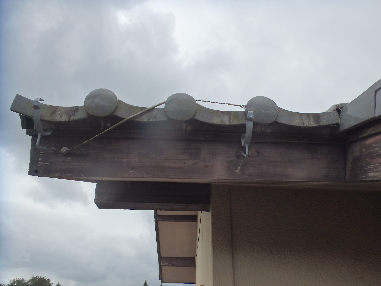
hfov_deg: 63.4
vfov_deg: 49.7
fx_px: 308
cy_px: 143
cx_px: 190
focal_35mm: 28
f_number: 3.9
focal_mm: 5
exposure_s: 1/640
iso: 125
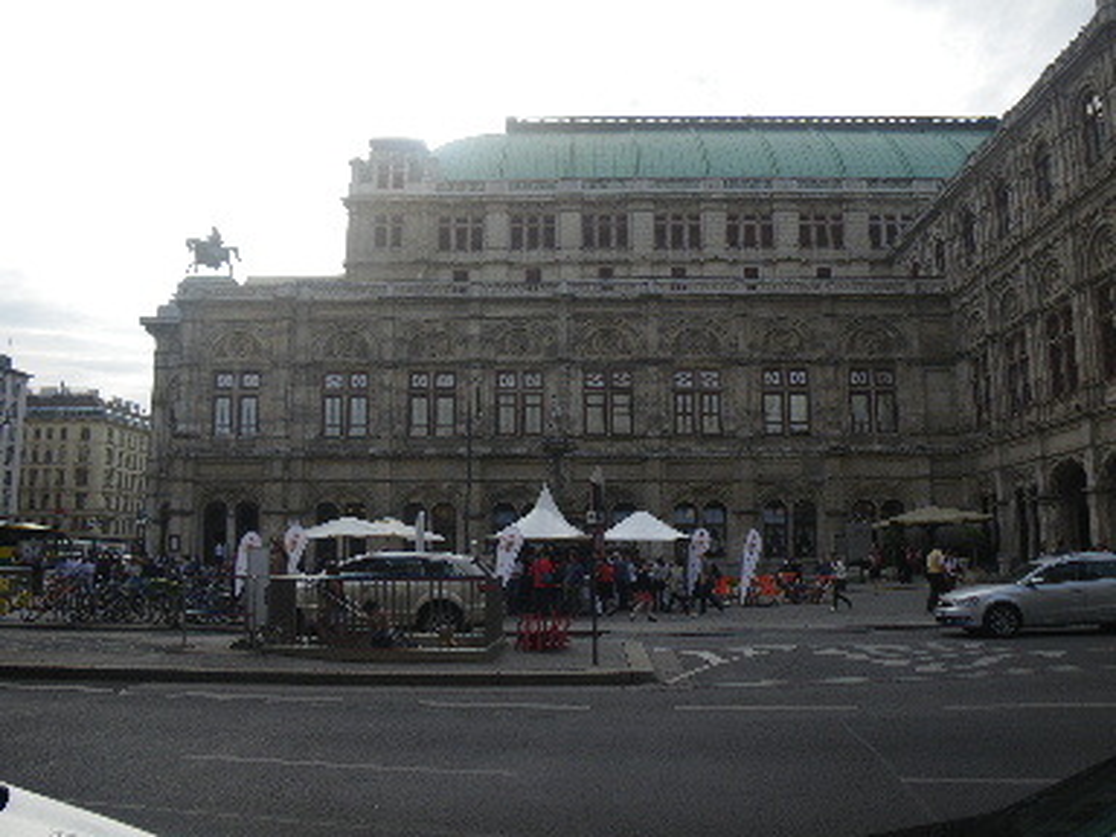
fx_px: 903
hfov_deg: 63.4
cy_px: 418
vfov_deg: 49.7
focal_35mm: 28
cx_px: 558
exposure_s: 1/320
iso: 50
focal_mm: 5
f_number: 4.2
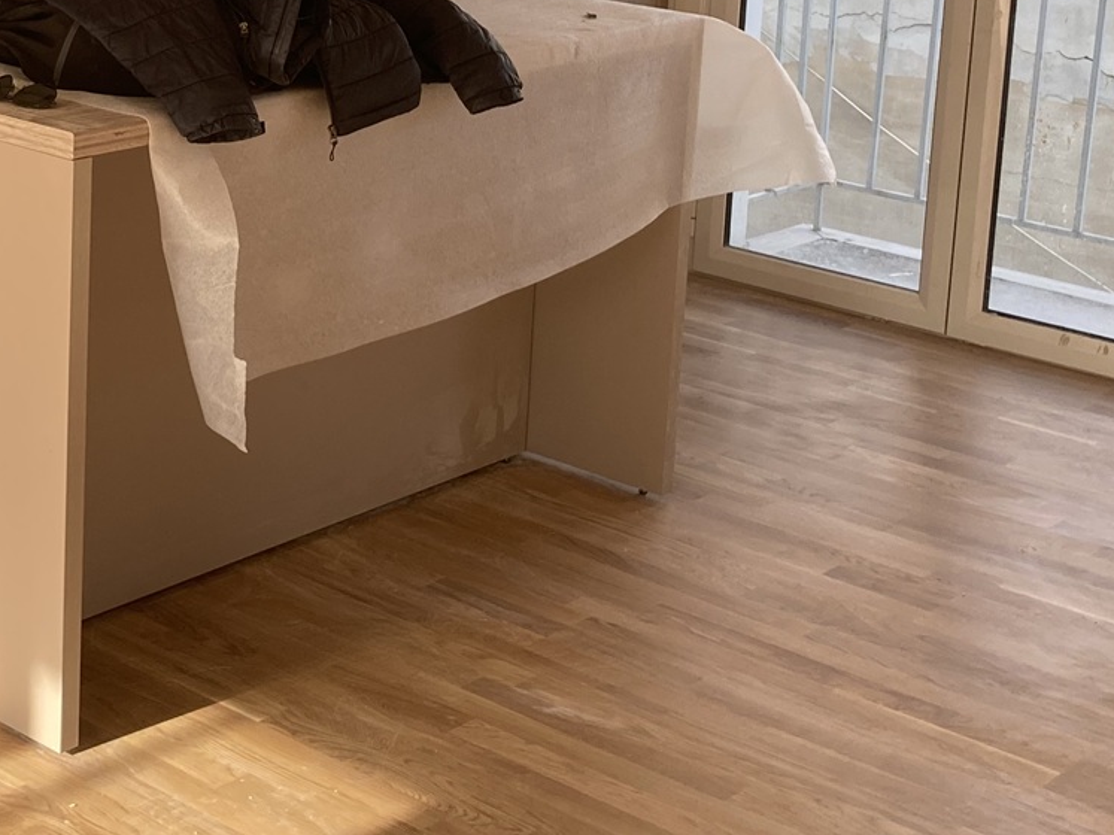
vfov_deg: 19.8
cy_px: -22
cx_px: 18
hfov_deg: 25.8
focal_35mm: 72
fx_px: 2317
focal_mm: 3.99
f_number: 1.8
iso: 20
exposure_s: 1/135
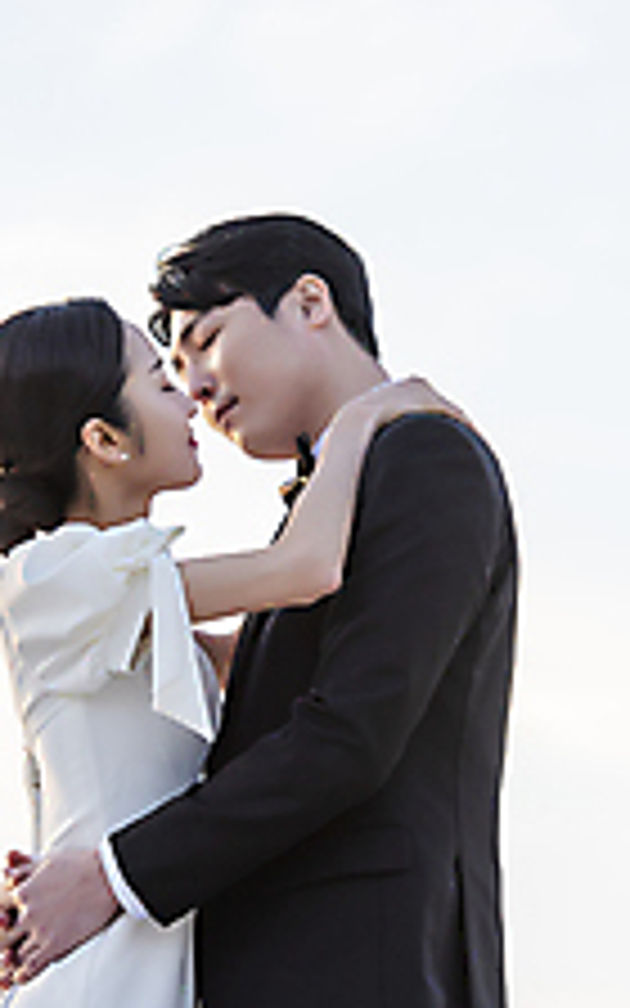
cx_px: 164
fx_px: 6758
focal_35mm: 246
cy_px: 495
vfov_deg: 8.5
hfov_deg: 5.3
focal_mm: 135
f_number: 4.5
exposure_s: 1/400
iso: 400
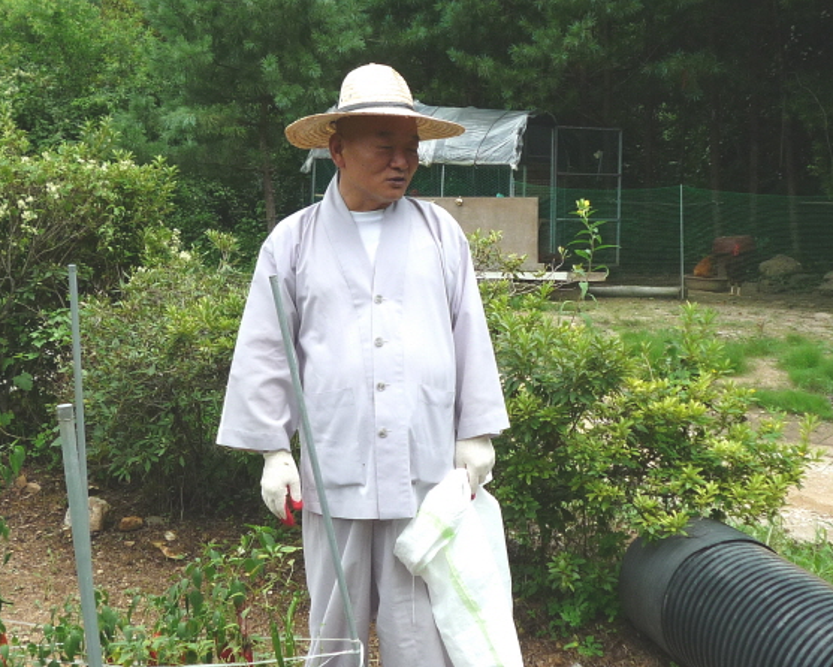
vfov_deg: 24.6
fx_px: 1529
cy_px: 334
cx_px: 392
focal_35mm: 62
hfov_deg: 30.5
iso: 100
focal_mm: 5.8
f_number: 3.6
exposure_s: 1/320
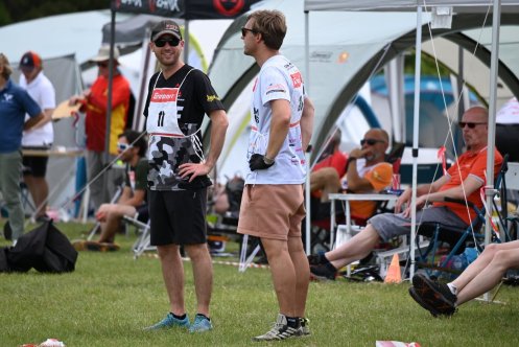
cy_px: 174
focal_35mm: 400
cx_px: 260
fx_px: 5770
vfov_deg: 3.4
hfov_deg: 5.2
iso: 500
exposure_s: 1/800
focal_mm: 400
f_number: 6.3
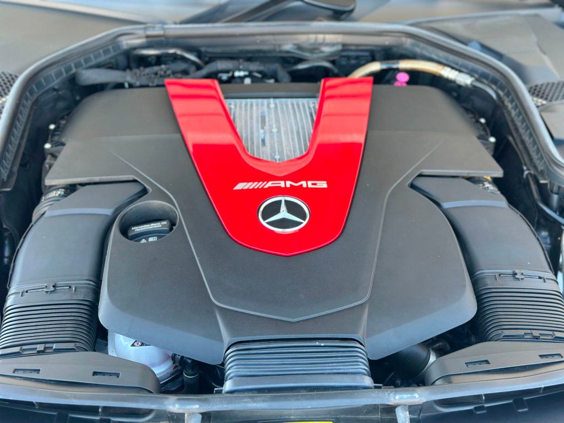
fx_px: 782
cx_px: 282
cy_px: 212
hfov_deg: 39.7
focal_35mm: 48
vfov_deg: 30.3
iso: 125
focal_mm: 6.86
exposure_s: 1/150
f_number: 1.78
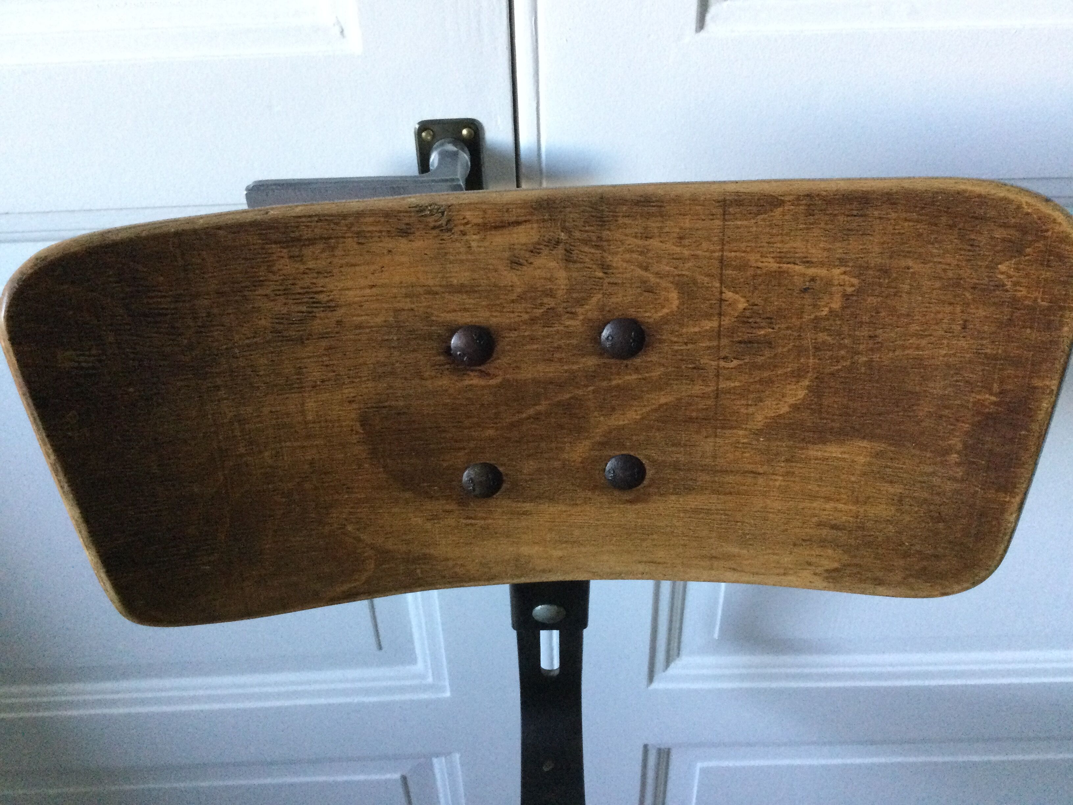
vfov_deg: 45.4
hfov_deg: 58.4
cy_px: 402
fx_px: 961
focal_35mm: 31
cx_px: 536
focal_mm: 3.3
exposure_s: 1/33
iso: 250
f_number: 2.4
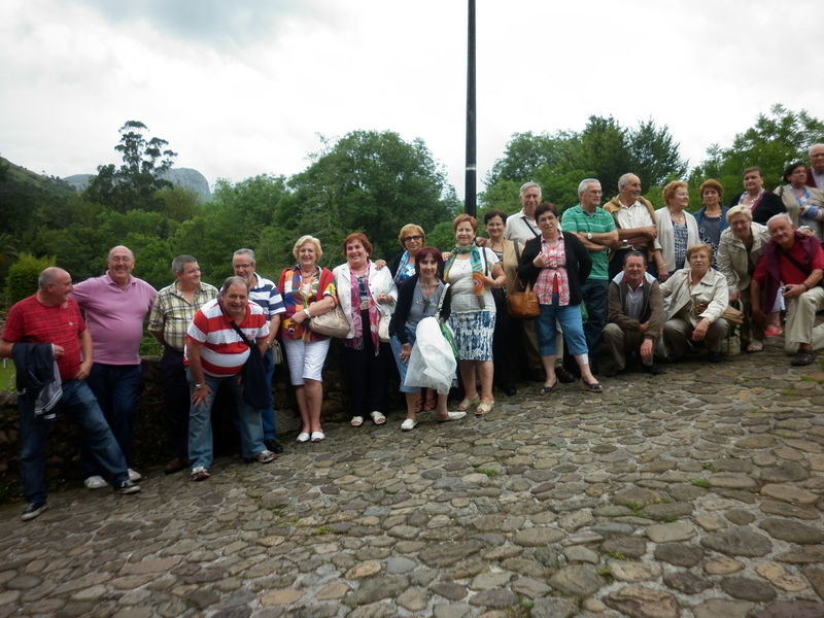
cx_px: 412
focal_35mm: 31
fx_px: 738
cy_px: 309
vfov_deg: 45.4
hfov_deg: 58.4
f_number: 2.9
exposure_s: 1/400
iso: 80
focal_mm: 5.6
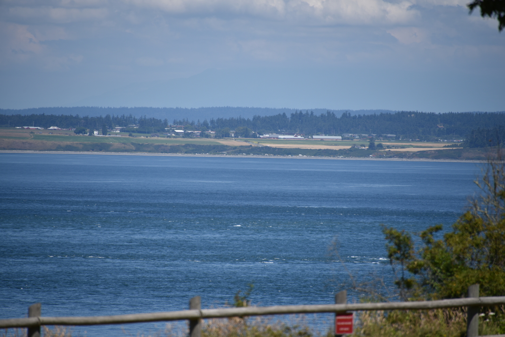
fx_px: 4209
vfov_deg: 4.6
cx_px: 252
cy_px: 168
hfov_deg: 6.9
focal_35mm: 300
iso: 100
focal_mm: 300
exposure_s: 1/640
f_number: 6.3
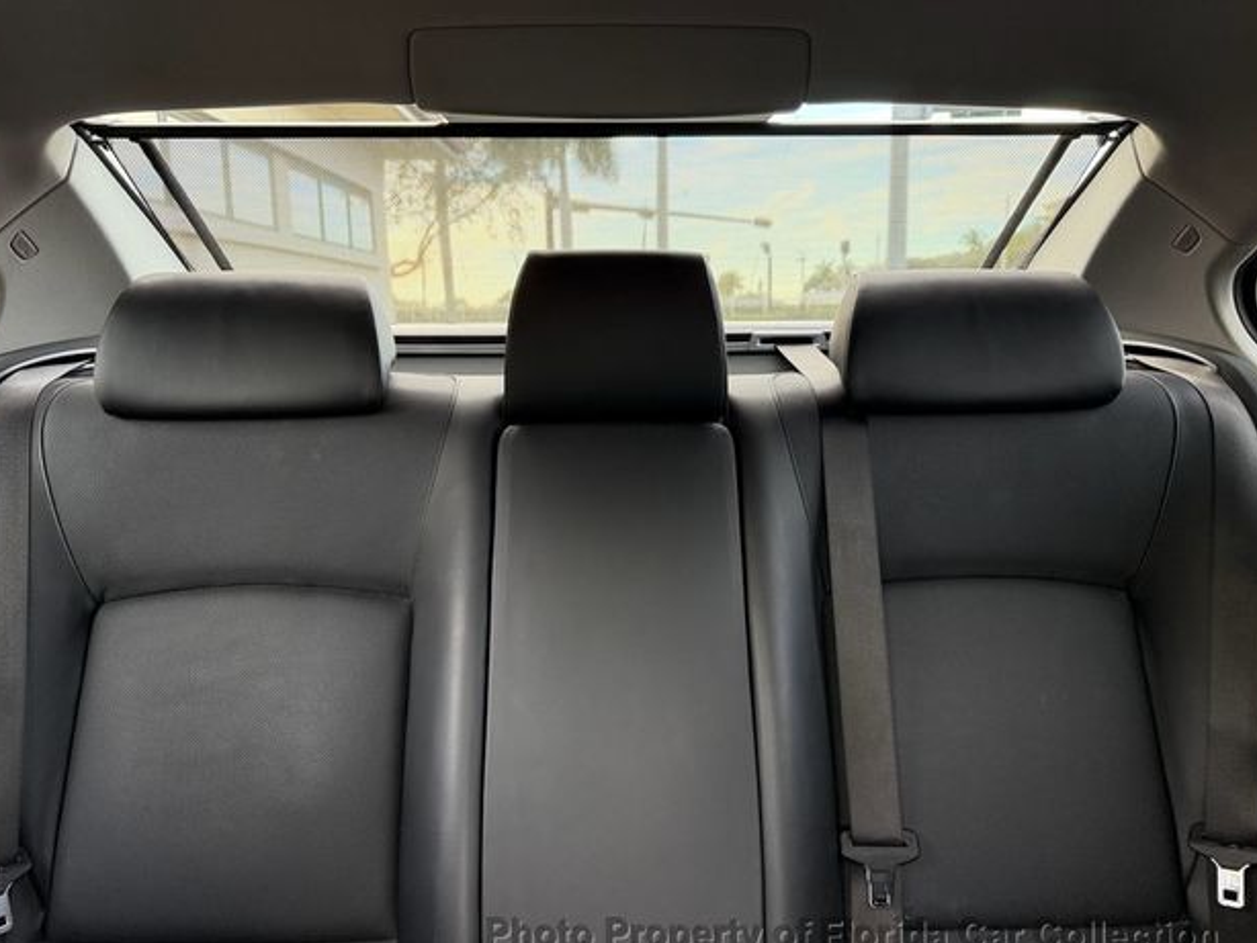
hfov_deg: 69.4
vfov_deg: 54.9
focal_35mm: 25
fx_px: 908
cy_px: 487
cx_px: 628
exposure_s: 1/95
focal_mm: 6.76
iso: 200
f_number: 1.78
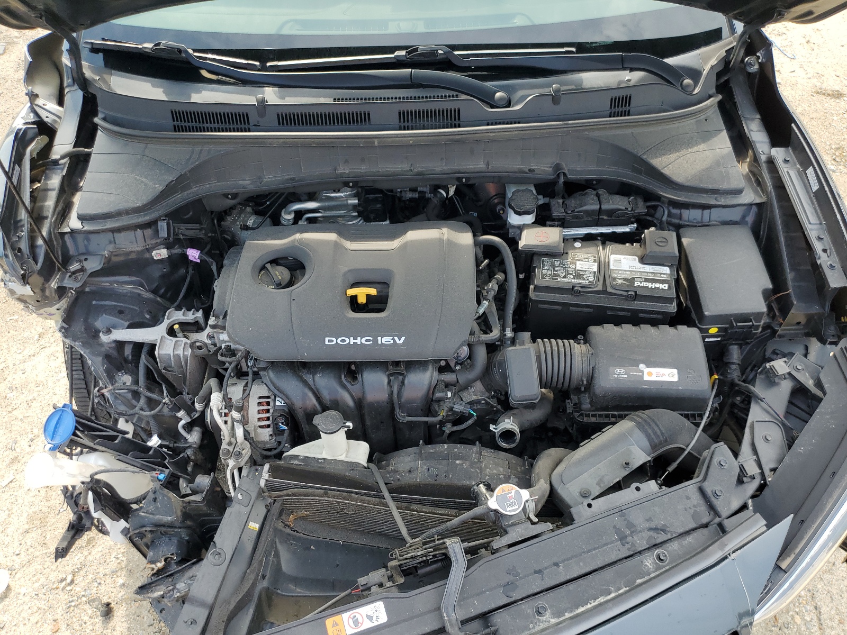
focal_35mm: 26
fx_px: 636
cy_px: 318
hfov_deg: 67.3
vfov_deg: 53.1
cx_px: 424
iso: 50
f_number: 1.5
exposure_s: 1/476
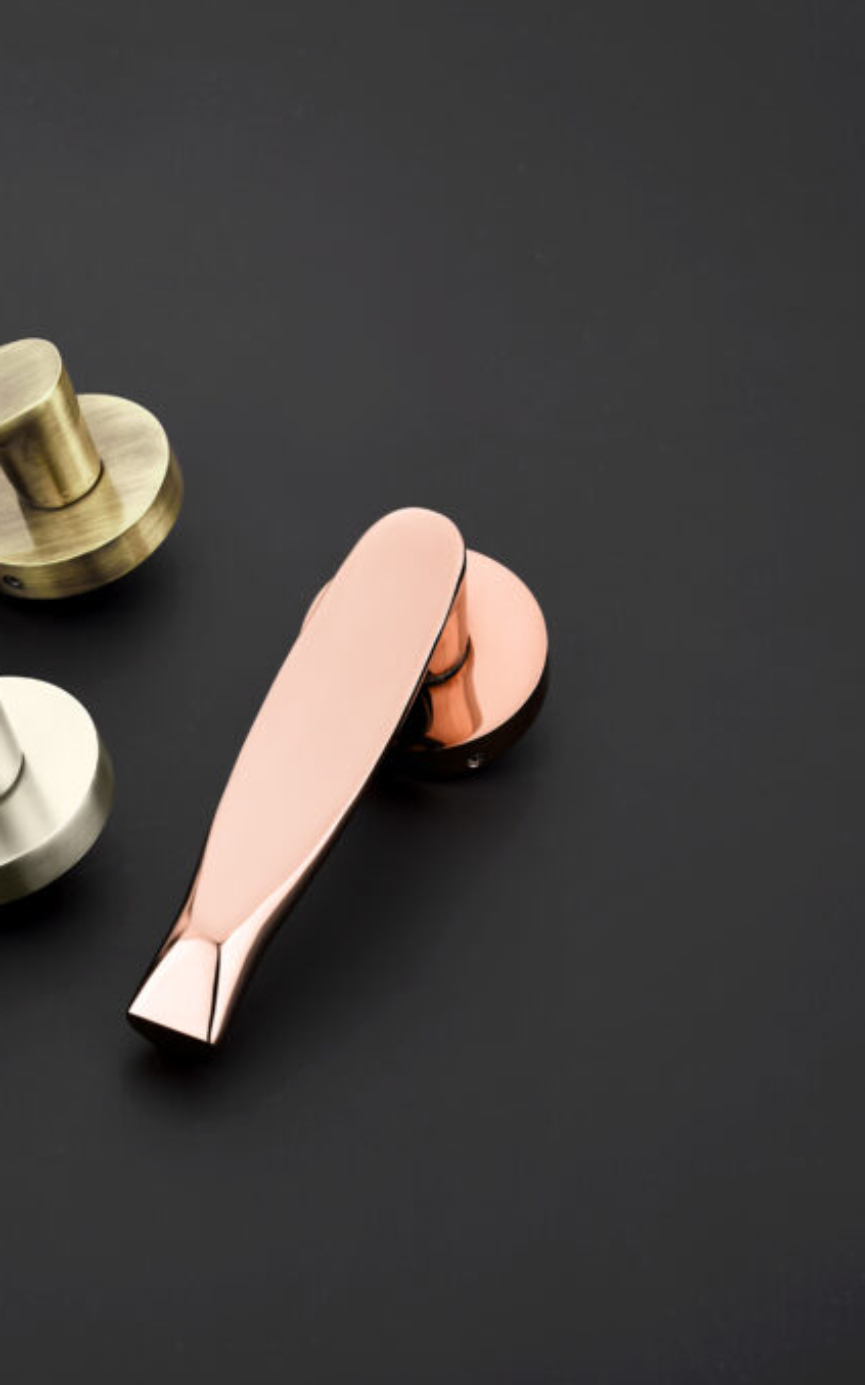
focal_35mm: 108
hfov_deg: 12.0
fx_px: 4074
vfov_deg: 19.3
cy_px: 696
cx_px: -29
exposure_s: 1/125
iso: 100
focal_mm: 70
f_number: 10
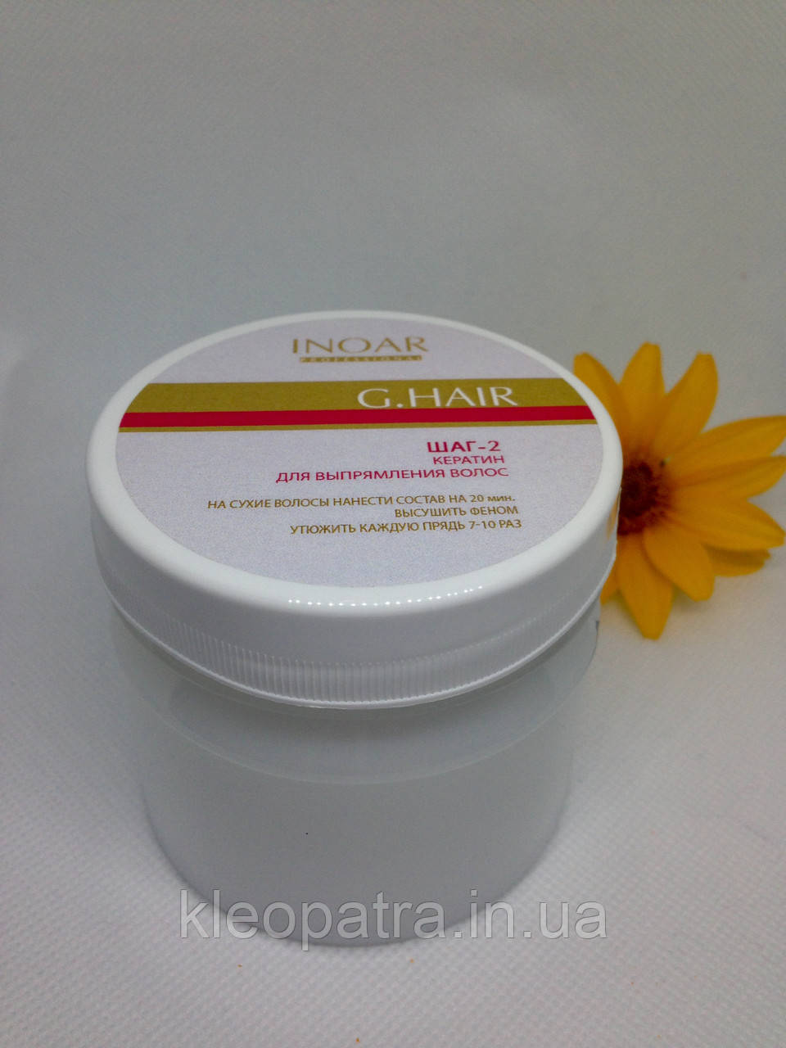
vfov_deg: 55.4
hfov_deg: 42.9
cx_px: 393
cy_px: 524
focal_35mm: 33
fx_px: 999
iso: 50
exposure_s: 1/158
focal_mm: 4.12
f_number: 2.4
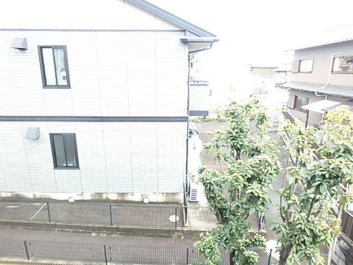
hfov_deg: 79.0
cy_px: 132
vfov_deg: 63.4
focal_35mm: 21
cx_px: 176
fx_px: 214
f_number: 3.5
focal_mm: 3.7
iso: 160
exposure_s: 1/60
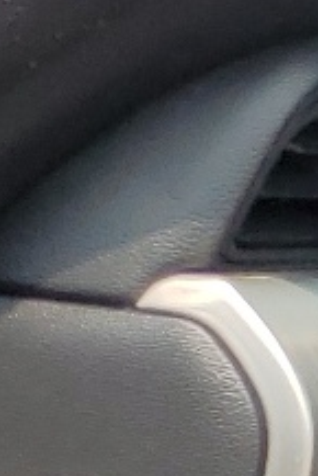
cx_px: 1629
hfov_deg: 5.3
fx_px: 2632
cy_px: 770
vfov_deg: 9.9
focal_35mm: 199
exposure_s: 1/833
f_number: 1.5
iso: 50
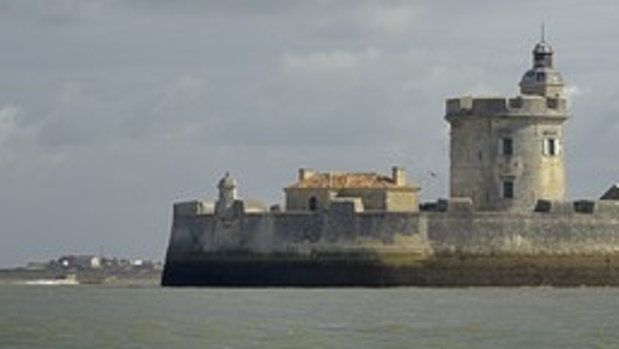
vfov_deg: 4.6
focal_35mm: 262
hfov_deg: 8.2
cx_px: 254
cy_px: 82
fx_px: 4303
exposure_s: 1/500
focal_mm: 102
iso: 100
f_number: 5.3
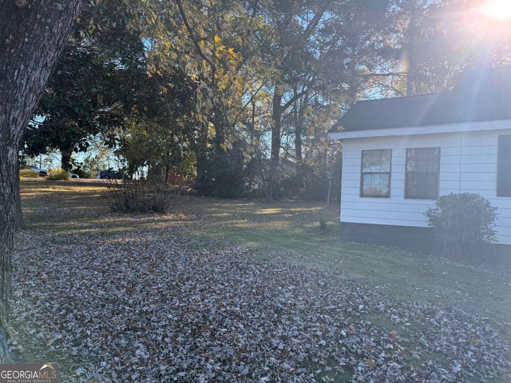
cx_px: 256
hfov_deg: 71.6
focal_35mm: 24
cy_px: 192
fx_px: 354
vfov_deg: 56.8
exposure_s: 1/1139
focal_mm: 6.76
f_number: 1.78
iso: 80
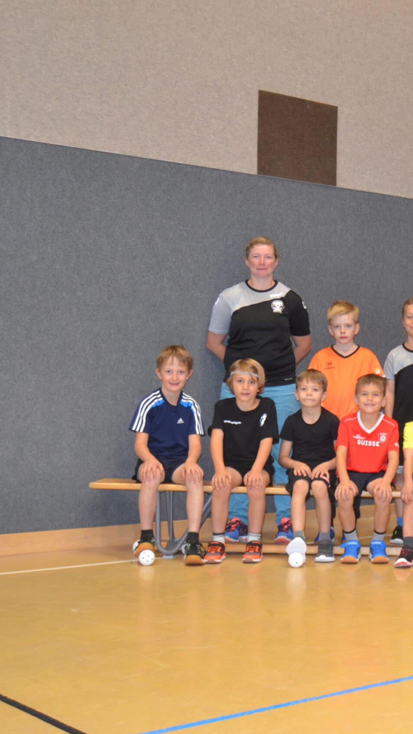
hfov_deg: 18.2
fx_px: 1207
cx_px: 525
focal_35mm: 62
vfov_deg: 33.8
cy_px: 365
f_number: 4
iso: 720
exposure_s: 1/60
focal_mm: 26
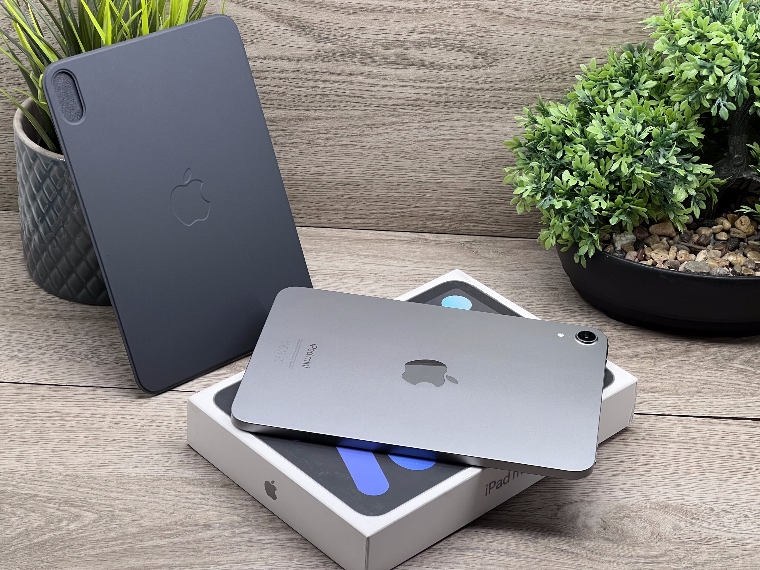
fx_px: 1691
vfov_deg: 19.1
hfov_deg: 25.3
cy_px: 285
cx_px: 380
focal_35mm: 77
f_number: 2.8
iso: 64
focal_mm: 9
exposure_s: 1/100
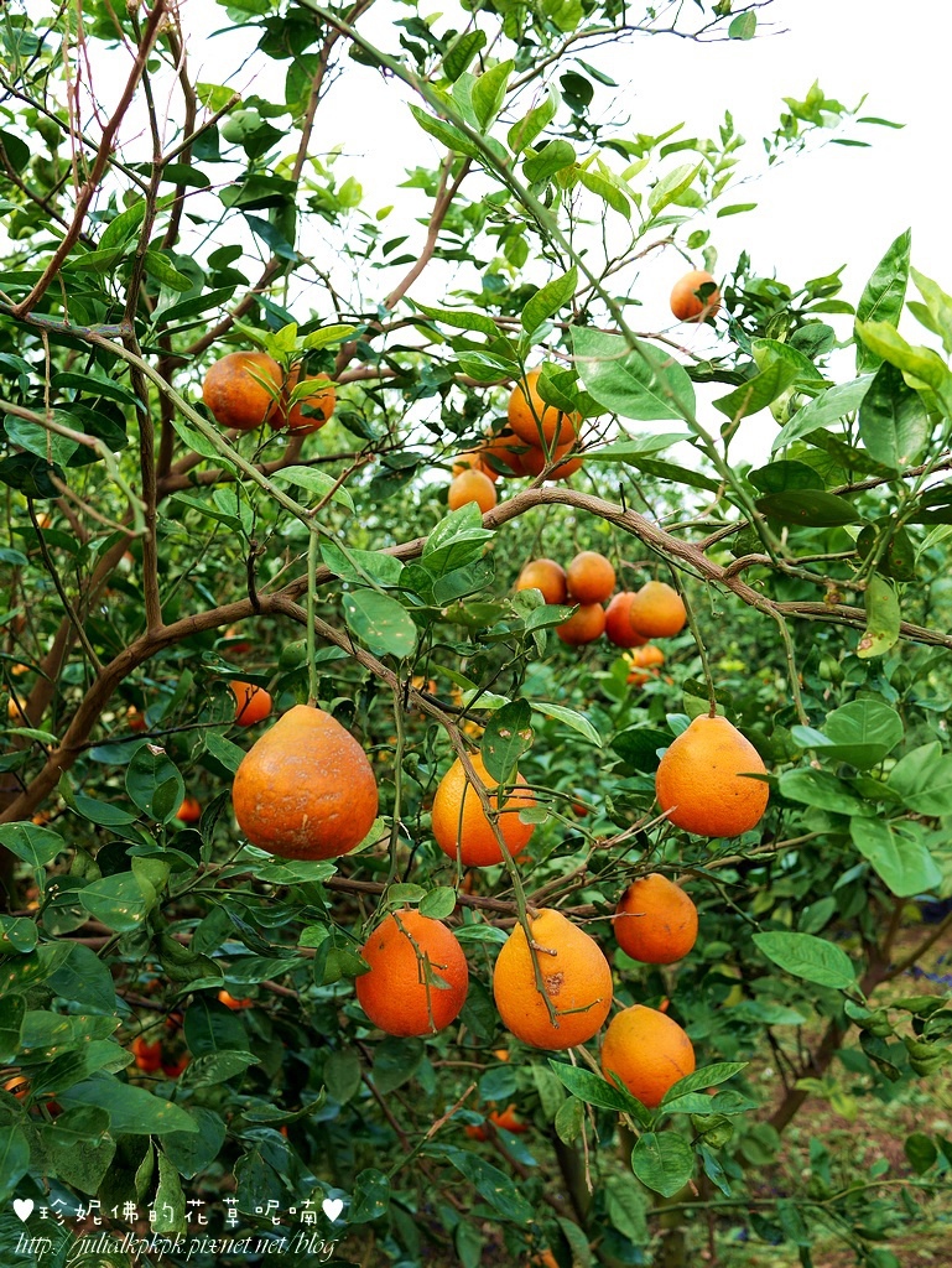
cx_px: 476
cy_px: 634
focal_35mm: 40
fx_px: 1466
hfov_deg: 36.0
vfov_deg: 46.8
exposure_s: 1/400
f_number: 3.5
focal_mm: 20
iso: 200
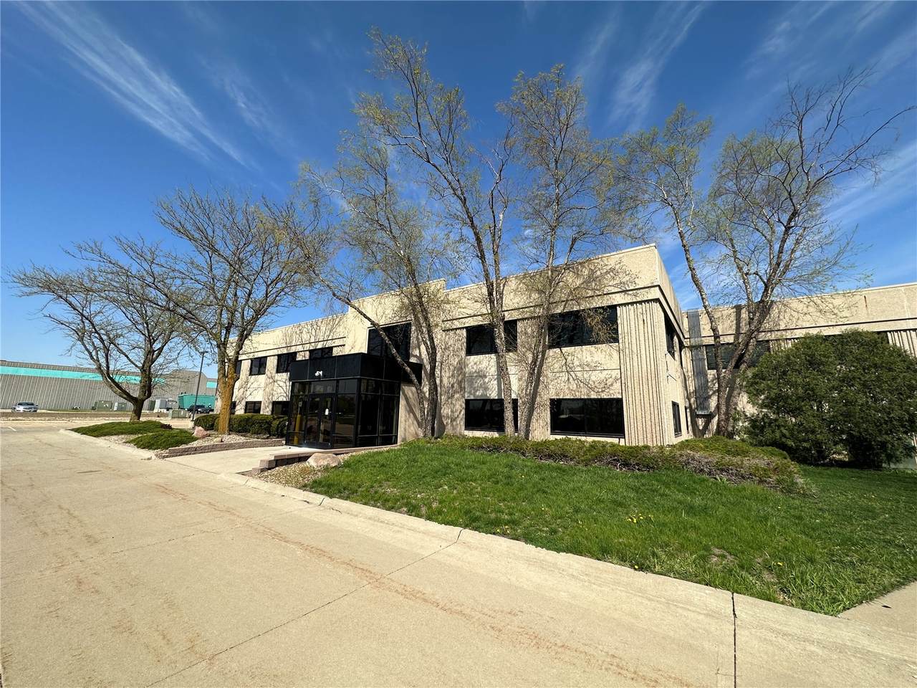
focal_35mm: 14
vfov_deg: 85.7
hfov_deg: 102.1
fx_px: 371
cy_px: 344
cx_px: 458
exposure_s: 1/2132
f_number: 2.2
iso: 50
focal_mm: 2.22
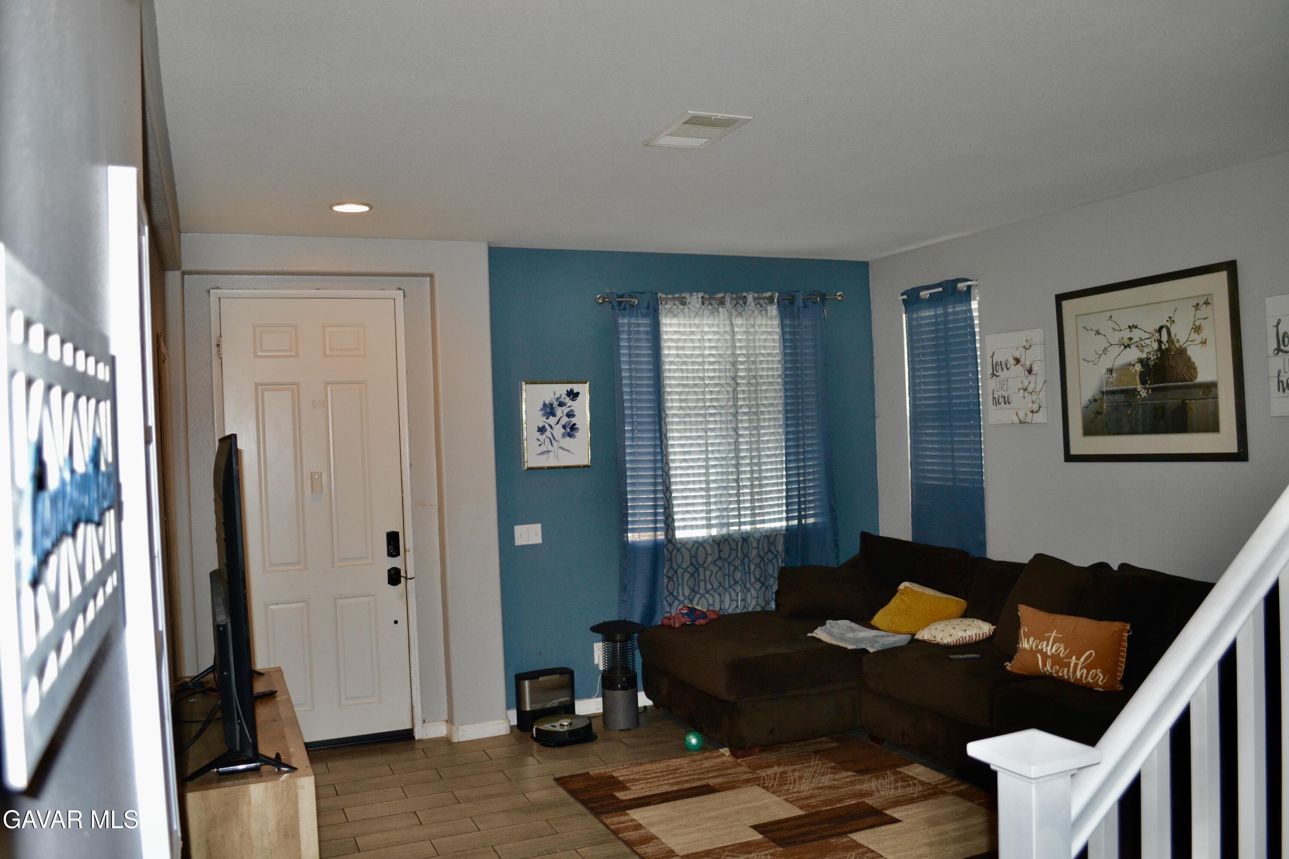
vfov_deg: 47.9
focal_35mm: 27
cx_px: 644
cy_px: 430
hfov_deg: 67.4
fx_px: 967
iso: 400
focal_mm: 18
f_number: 3.5
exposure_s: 1/60
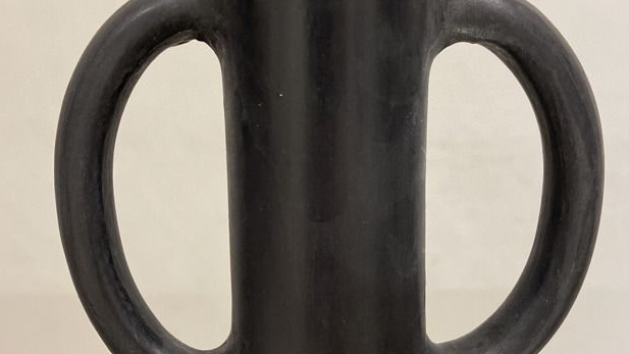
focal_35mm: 47
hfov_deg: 43.7
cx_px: 293
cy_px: 202
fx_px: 784
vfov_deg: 25.4
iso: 200
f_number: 1.8
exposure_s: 1/60
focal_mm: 4.25
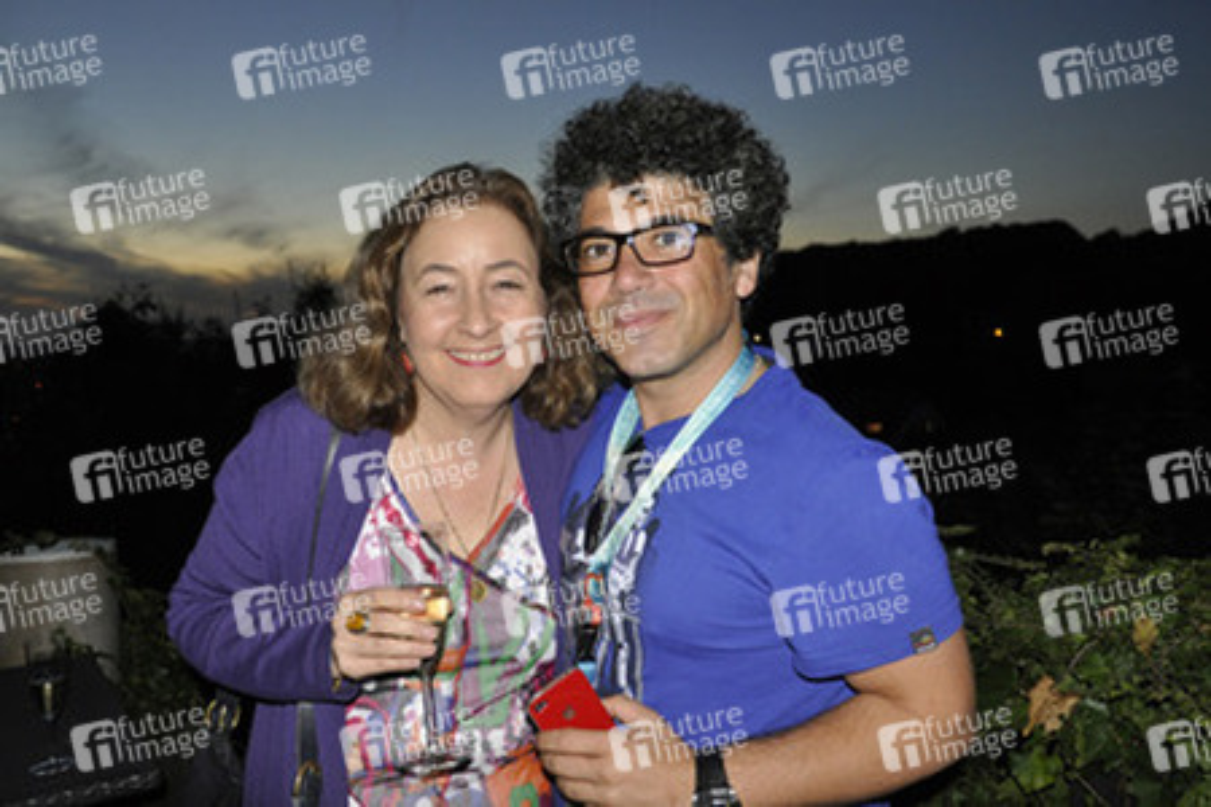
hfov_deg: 59.5
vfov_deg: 41.7
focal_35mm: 32
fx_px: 1060
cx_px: 606
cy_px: 404
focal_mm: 21
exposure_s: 1/60
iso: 800
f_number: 3.8
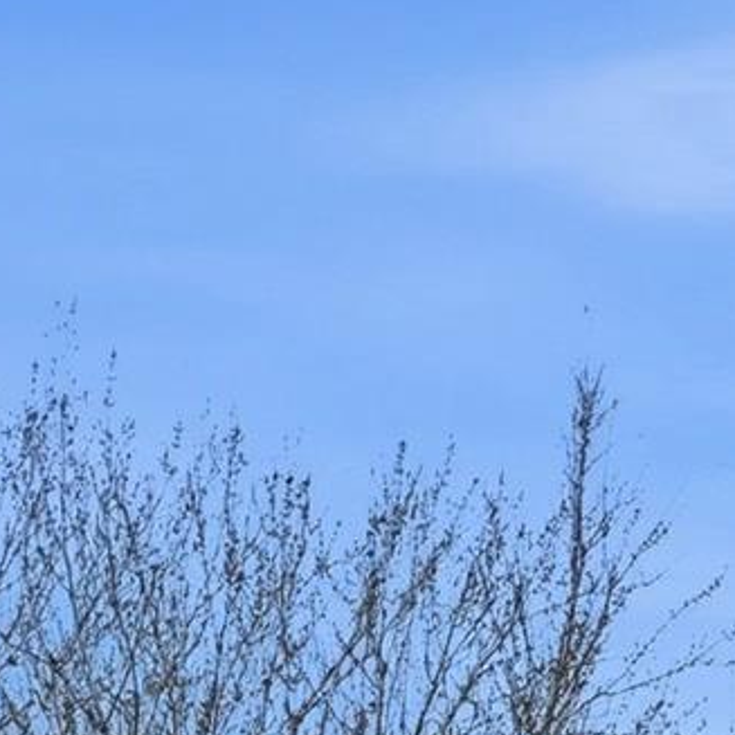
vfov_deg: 8.7
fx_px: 4684
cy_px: 1271
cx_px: 1668
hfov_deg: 8.3
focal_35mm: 195
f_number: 8
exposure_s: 1/3200
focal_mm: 30
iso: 100
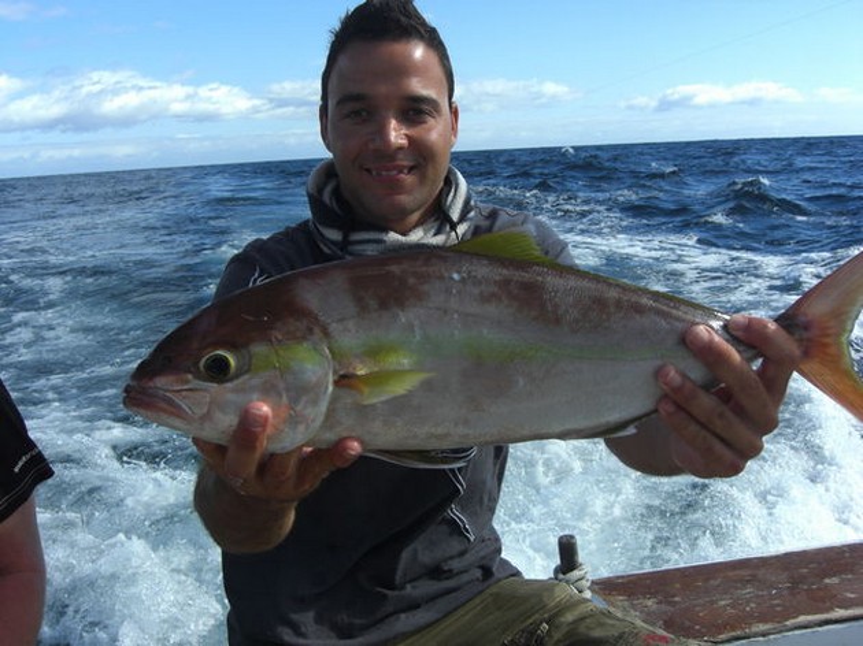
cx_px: 432
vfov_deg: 37.7
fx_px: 947
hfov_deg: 49.0
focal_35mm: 38
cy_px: 323
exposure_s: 1/640
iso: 80
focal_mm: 7.9
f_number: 4
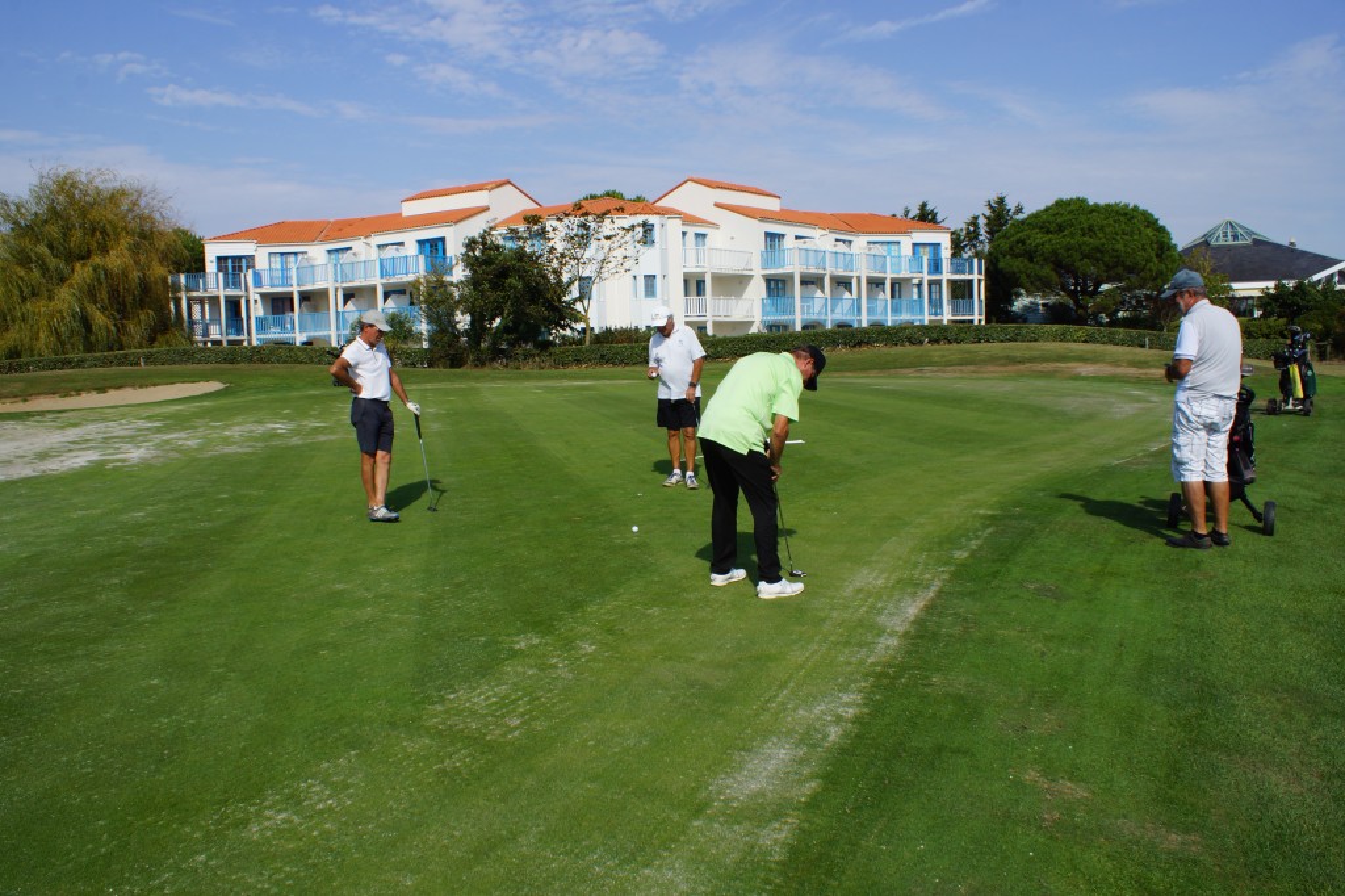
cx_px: 672
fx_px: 1120
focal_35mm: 30
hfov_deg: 61.9
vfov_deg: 43.6
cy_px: 448
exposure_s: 1/160
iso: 100
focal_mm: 20
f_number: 13
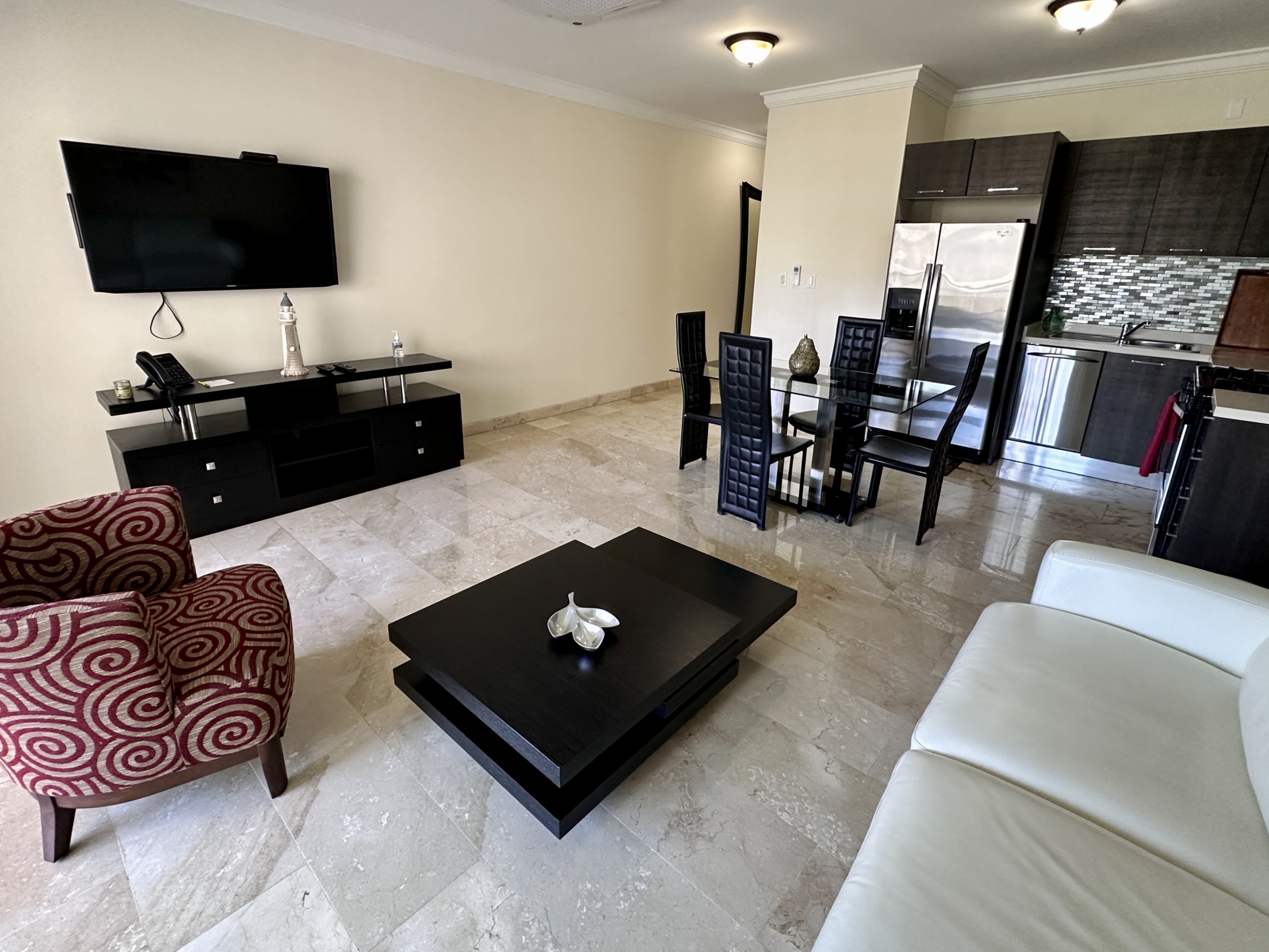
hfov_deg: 94.5
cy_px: 433
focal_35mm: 16
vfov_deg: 77.9
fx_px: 587
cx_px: 640
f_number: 2.2
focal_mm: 2.22
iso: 250
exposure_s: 1/120
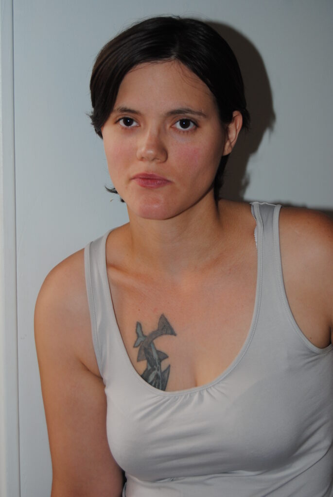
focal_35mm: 63
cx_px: 166
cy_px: 248
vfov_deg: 31.9
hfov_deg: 21.6
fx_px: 872
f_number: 5
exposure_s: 1/60
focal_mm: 42
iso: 200
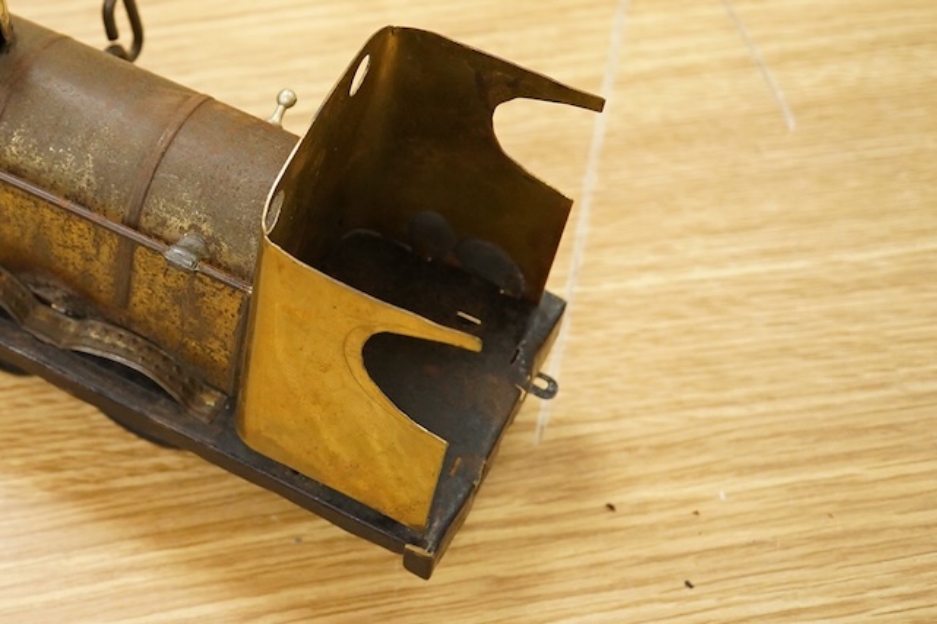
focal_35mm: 79
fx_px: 2056
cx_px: 122
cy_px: 127
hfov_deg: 25.0
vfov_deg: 17.1
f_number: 7.1
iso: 2500
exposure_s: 1/160
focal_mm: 30
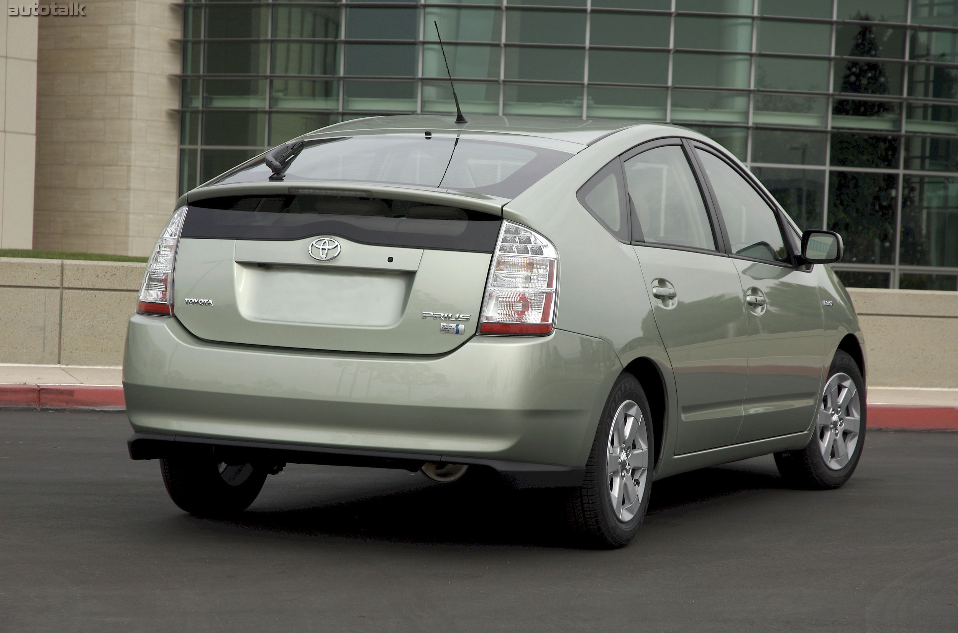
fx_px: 2786
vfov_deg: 13.0
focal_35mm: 105
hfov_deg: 19.5
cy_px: 316
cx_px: 479
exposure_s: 1/200
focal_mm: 70
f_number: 8
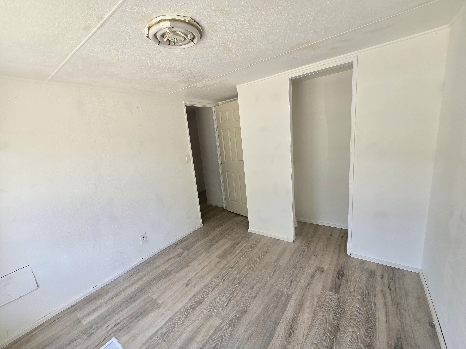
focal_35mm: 13
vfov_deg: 89.9
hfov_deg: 106.2
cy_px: 174
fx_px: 175
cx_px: 233
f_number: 2.2
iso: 50
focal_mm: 2.2
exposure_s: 1/122
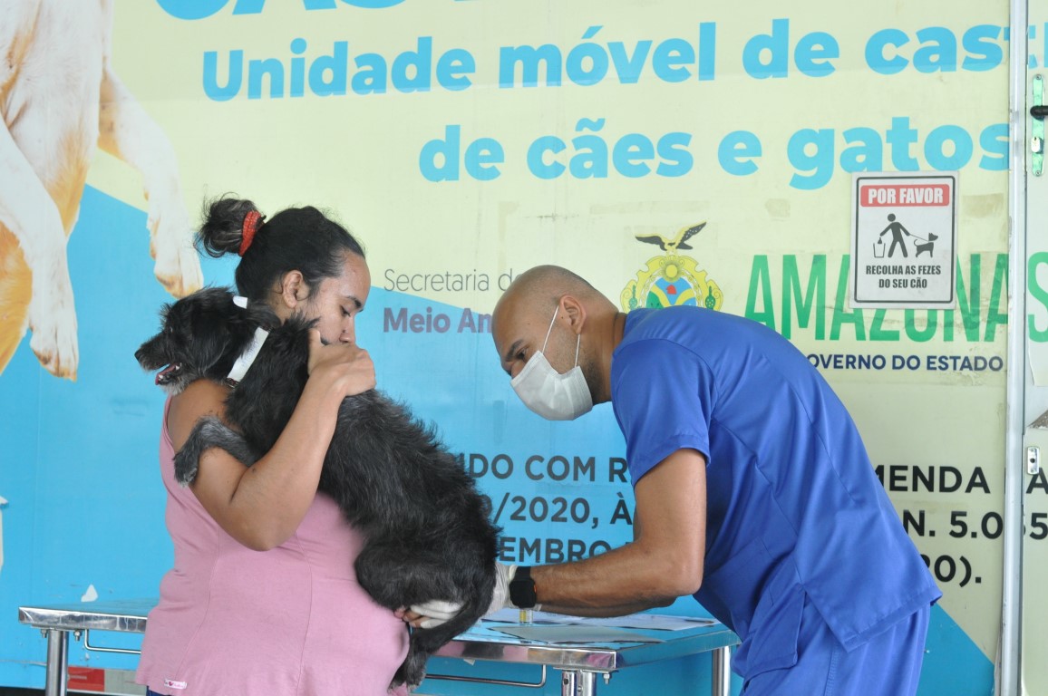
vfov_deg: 18.1
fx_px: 2181
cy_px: 348
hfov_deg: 27.0
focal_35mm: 75
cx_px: 524
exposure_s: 1/100
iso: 1000
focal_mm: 50
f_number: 5
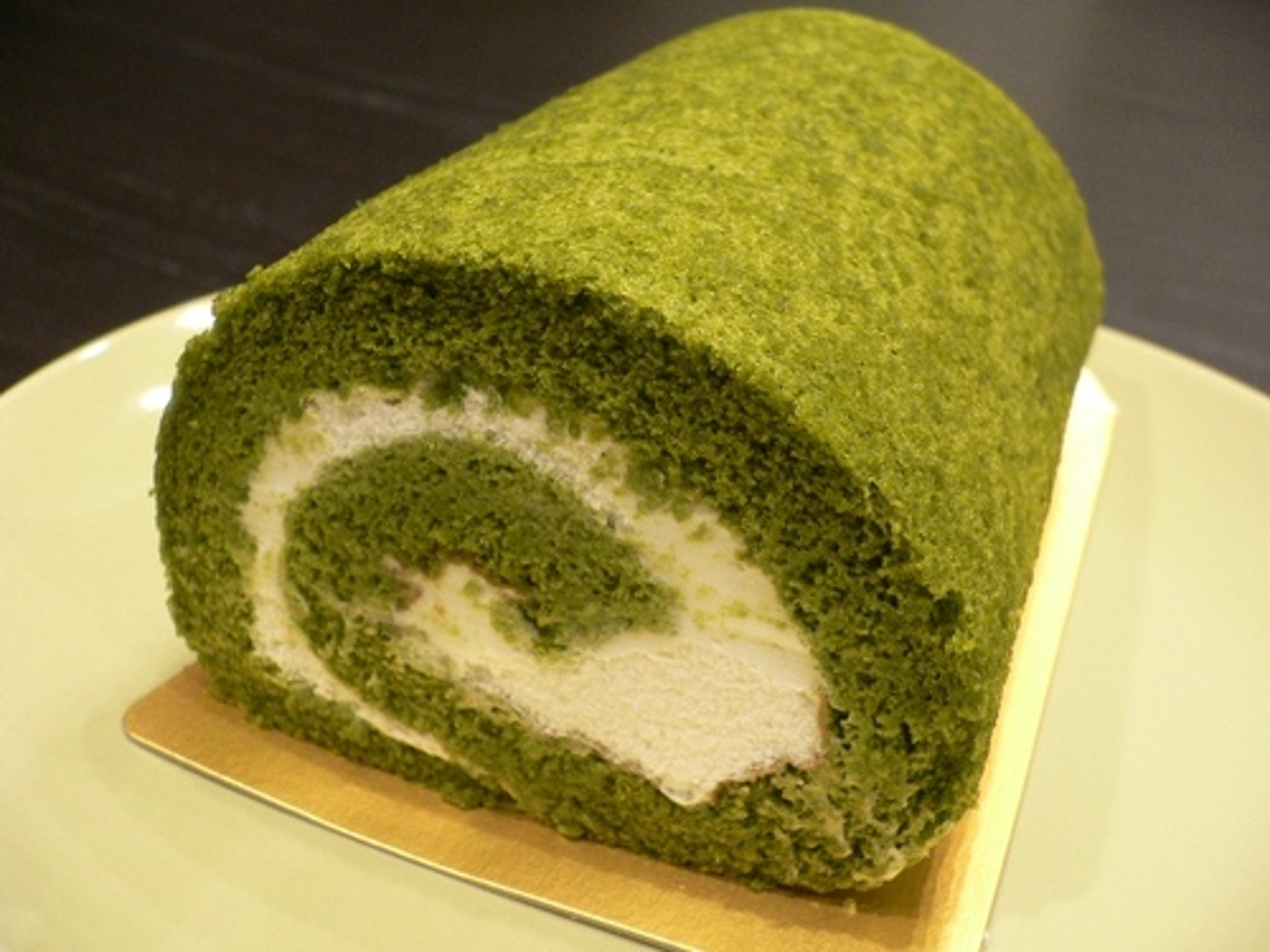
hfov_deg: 52.6
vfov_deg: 40.7
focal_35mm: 35
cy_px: 476
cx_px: 635
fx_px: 1284
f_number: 2.8
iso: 200
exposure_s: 1/10
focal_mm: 5.8
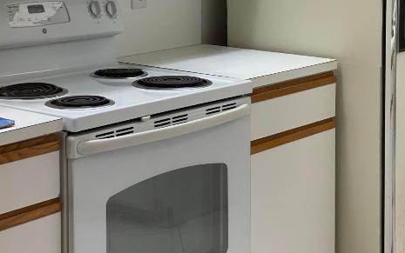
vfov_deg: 14.2
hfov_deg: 22.8
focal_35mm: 91
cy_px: 15
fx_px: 1005
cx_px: 188
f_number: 2
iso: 125
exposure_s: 1/120
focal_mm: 6
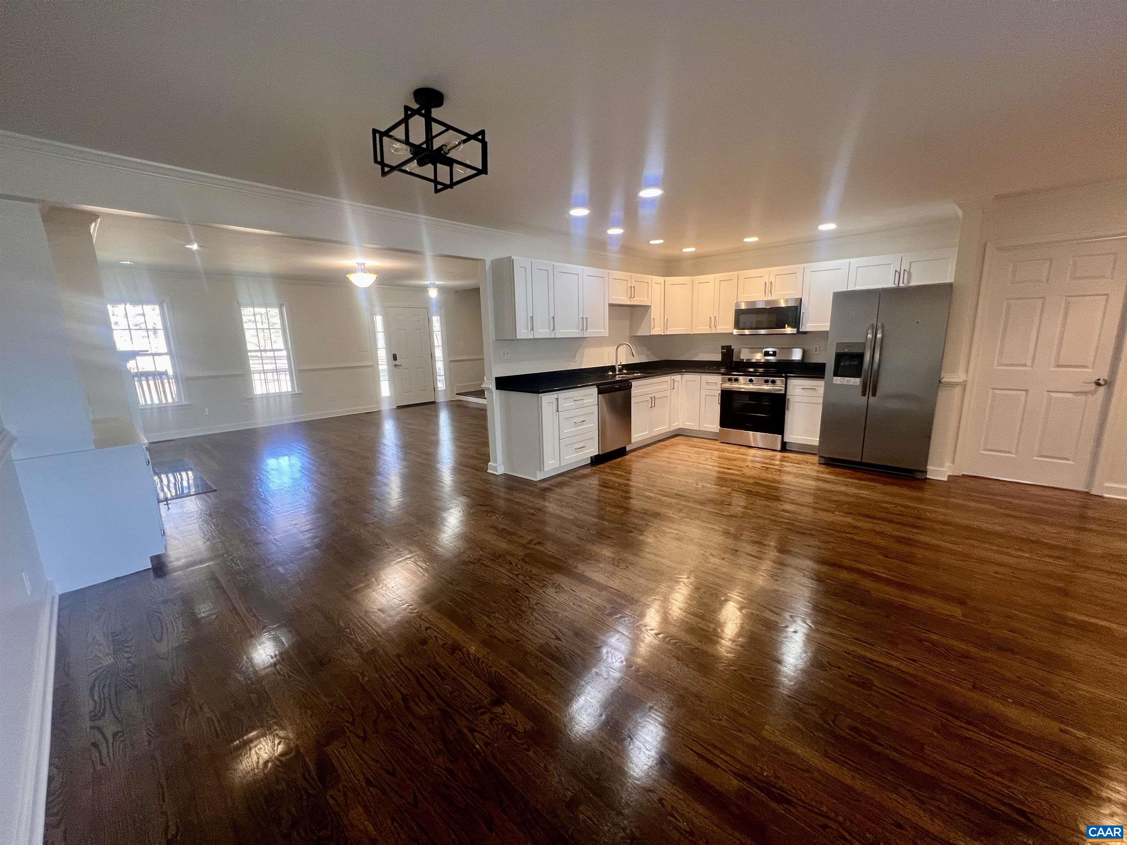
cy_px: 422
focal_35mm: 13
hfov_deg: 106.2
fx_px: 423
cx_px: 564
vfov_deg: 89.9
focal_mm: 1.57
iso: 200
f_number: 1.8
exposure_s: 1/60
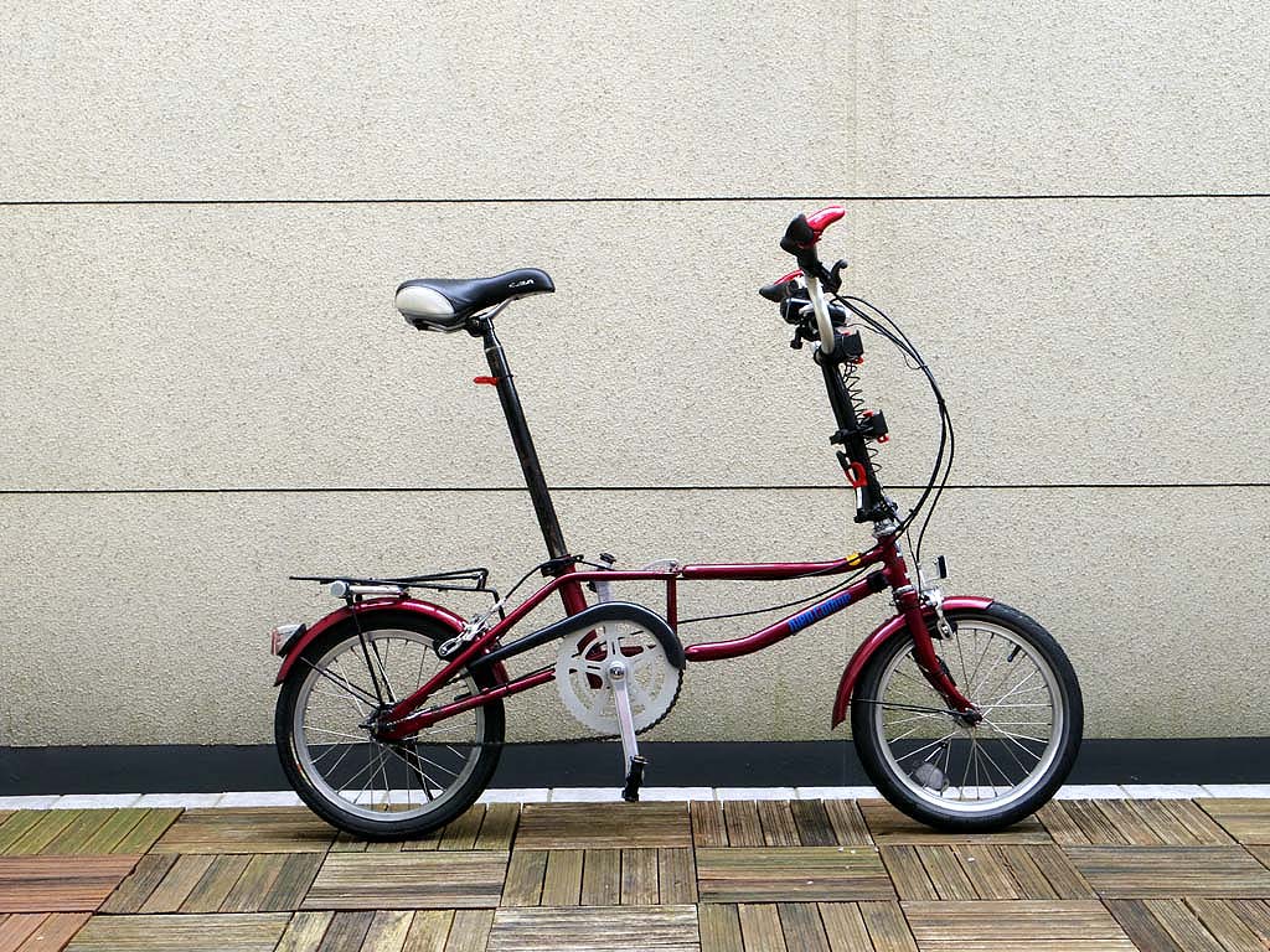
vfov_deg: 28.6
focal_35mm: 51
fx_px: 1871
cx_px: 635
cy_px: 476
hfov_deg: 37.5
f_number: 8
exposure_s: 1/25
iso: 100
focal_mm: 9.3
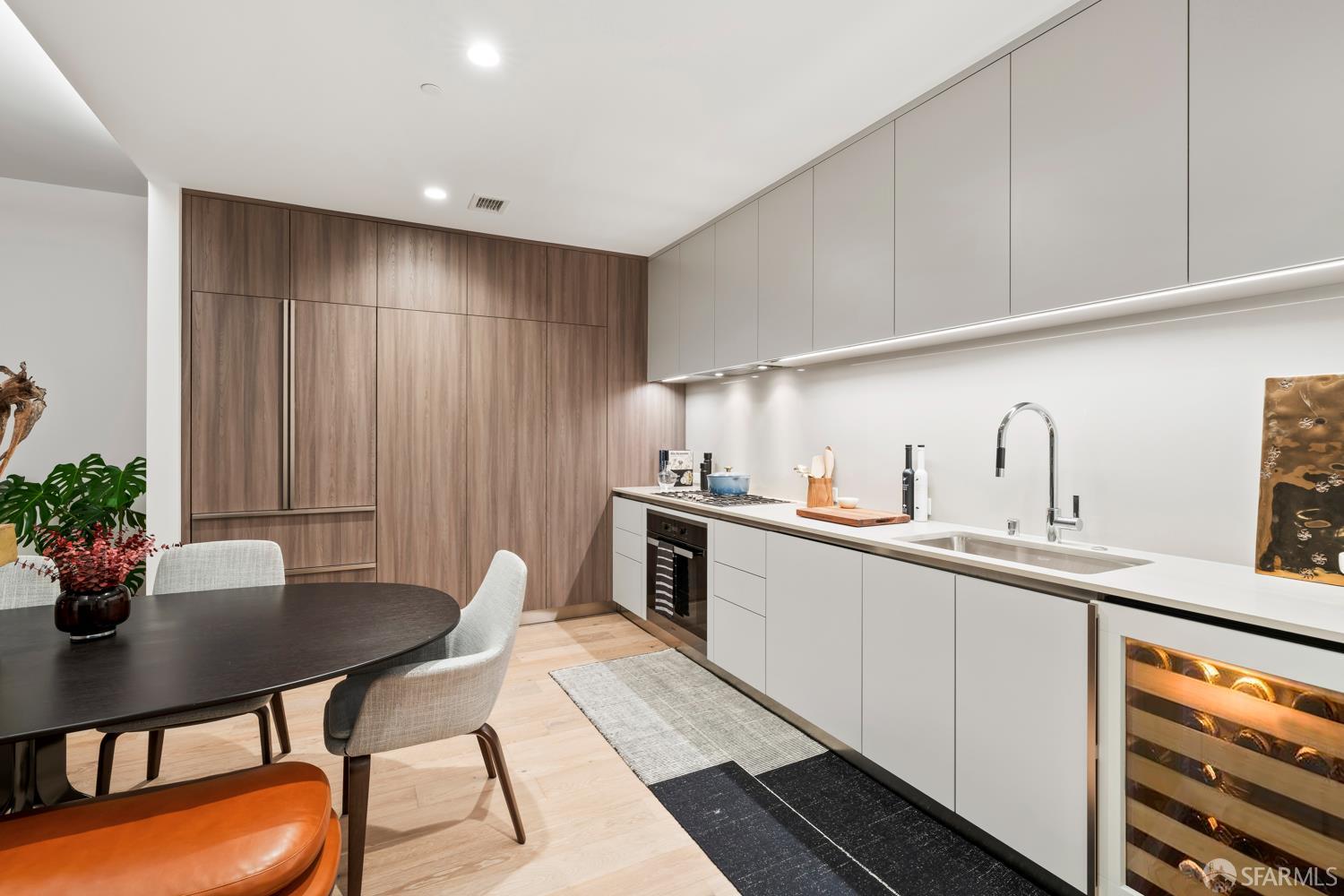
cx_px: 672
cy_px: 448
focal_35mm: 16
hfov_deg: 96.7
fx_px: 597
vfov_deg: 73.7
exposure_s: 1.6
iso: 250
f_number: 9
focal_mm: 16
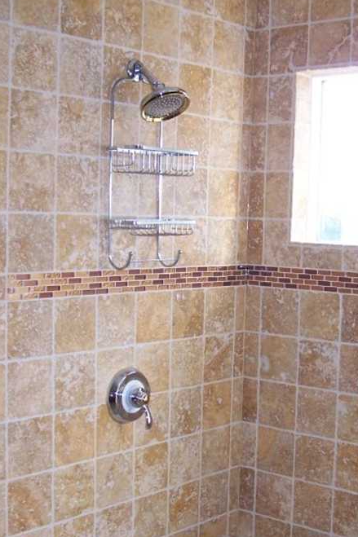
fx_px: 895
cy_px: 316
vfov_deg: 33.3
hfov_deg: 22.6
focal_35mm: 60
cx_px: 223
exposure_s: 1/90
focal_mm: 6.3
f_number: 2.8
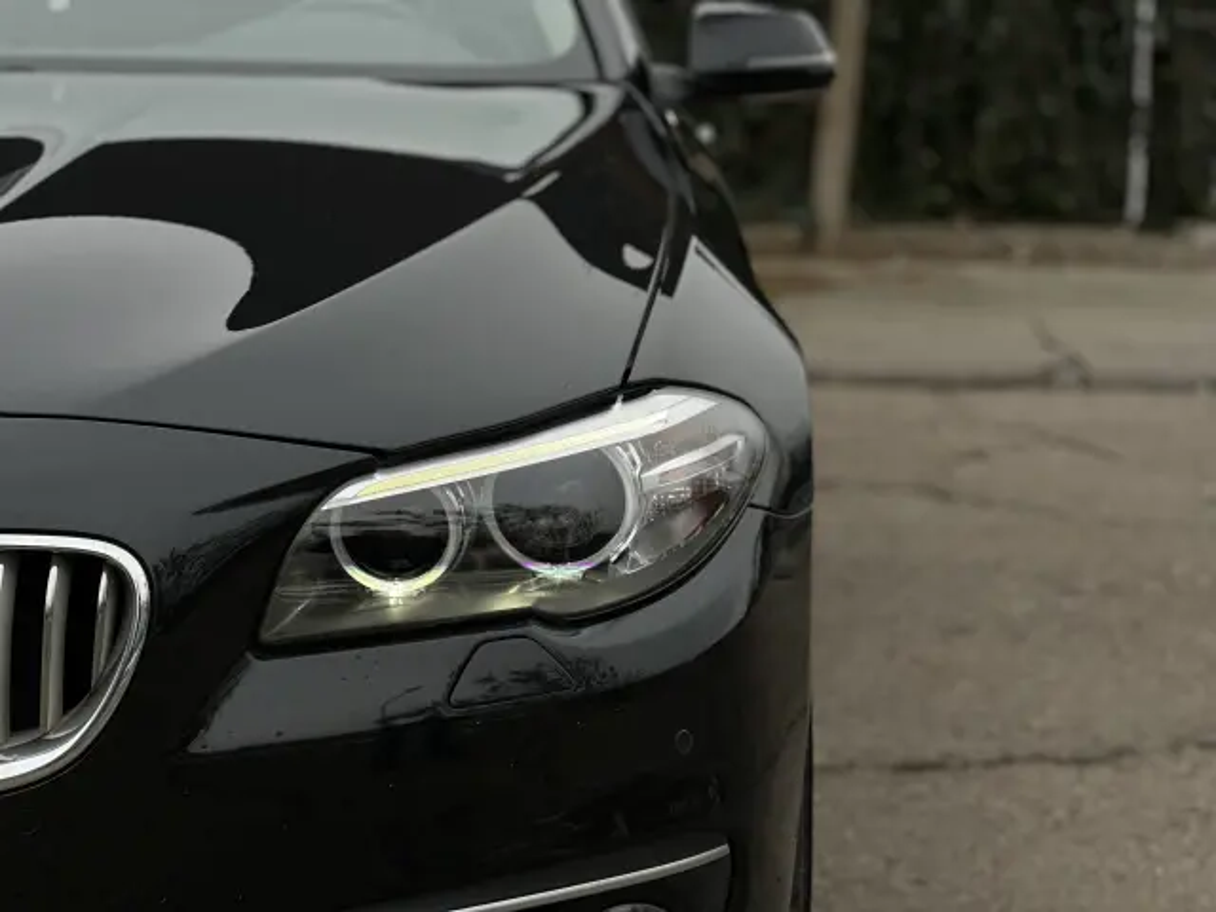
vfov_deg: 19.1
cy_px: 456
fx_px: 2705
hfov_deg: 25.3
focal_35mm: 77
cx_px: 608
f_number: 2.8
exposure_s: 1/126
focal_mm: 9
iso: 25
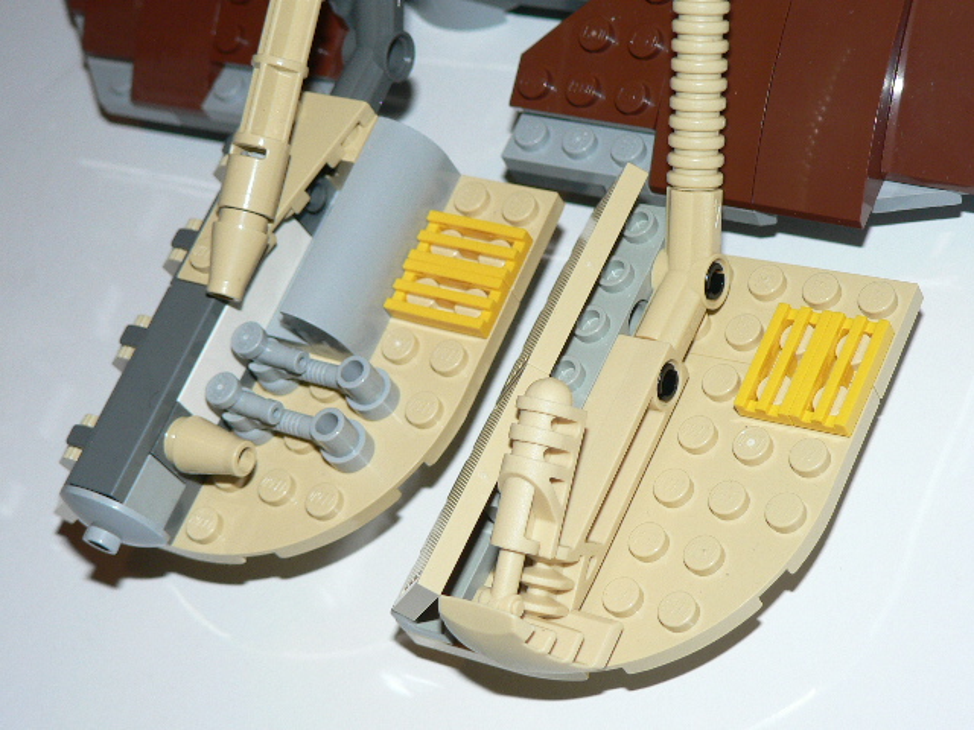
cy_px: 365
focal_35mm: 76
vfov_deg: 19.4
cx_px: 487
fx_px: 2138
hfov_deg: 25.7
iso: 100
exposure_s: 1/60
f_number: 3.2
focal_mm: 12.6
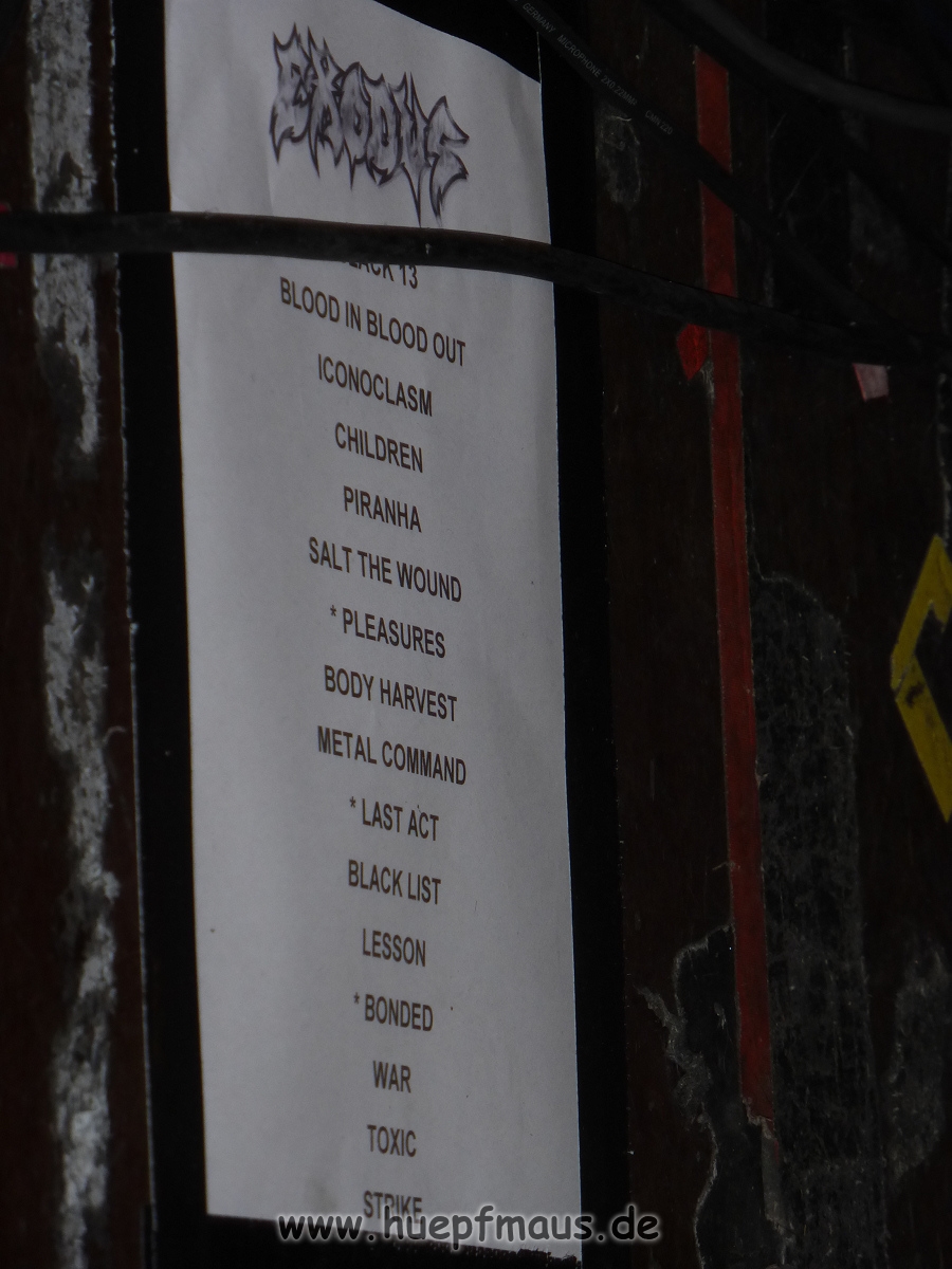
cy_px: 634
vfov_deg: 9.9
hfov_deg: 7.5
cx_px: 476
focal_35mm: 199
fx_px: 7297
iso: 160
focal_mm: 35.6
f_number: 5.5
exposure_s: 1/60
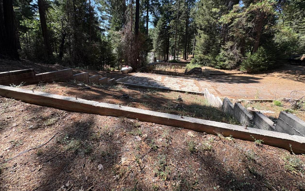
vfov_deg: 74.0
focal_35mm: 15
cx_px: 152
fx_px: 125
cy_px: 77
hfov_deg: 101.5
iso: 40
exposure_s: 1/741
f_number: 2.2
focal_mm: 2.22
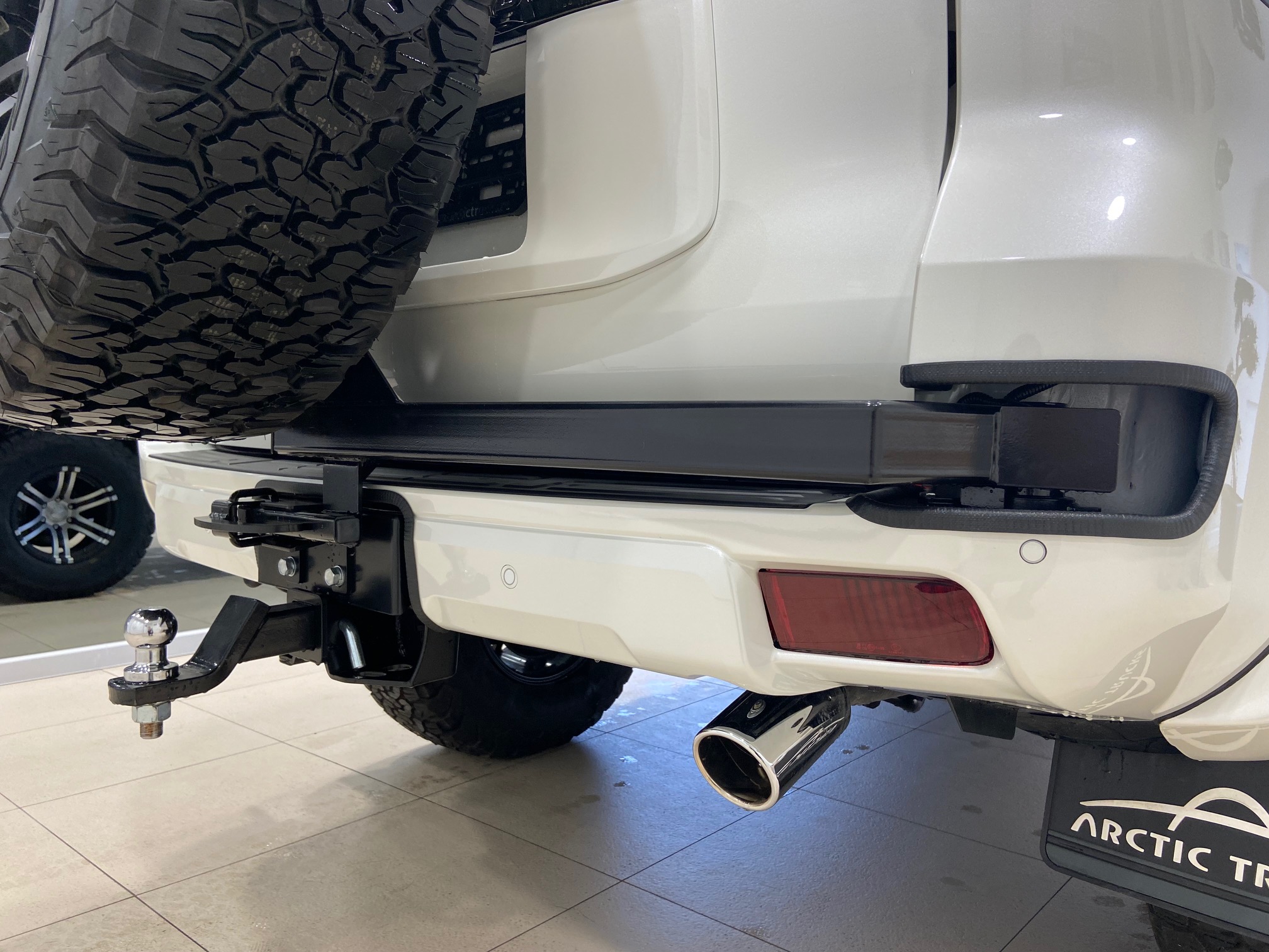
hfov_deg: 67.3
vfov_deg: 53.1
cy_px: 476
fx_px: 953
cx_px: 634
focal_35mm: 26
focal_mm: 4.25
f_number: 1.8
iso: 100
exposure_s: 1/100
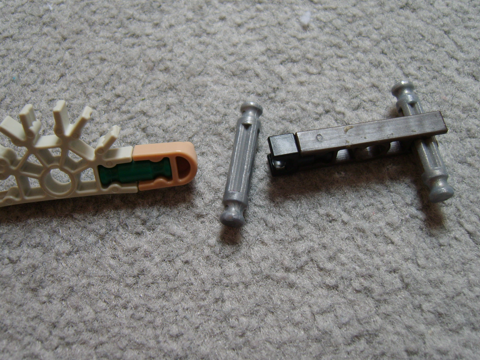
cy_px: 166
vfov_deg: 36.8
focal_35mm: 39
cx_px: 237
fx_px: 541
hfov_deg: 47.9
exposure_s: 1/30
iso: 69
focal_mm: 7.4
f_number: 2.8
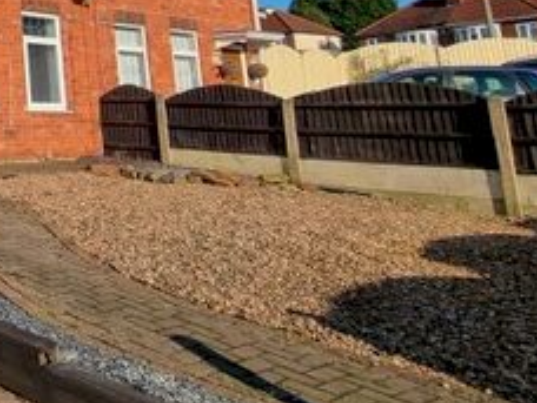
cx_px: -228
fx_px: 621
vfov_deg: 33.6
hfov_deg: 30.8
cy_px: 22
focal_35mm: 40
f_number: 2.2
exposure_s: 1/1476
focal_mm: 2.2
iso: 50
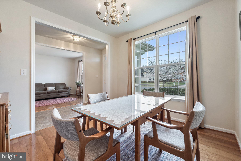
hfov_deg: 100.4
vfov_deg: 77.3
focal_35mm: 15
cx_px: 120
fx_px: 100
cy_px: 80
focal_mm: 10
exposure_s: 1/2
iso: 800
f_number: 8
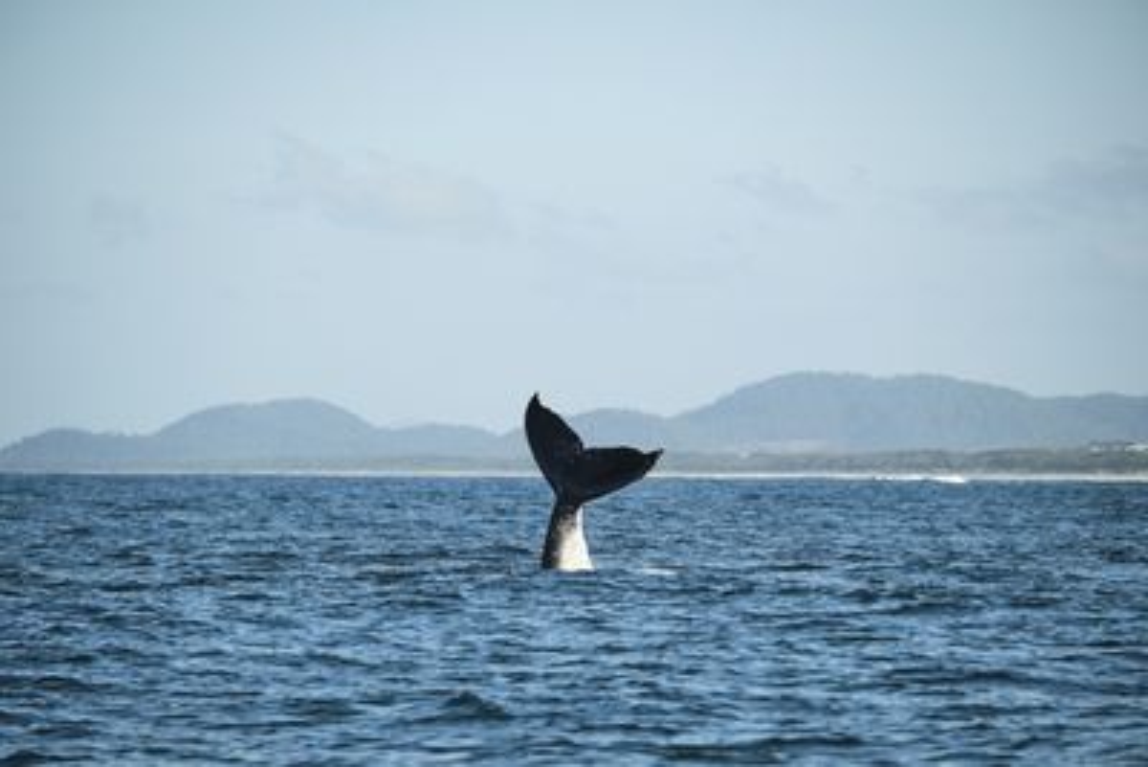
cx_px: 574
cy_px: 384
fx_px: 6699
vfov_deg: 6.5
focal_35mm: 210
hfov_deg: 9.8
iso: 400
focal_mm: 140
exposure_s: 1/1600
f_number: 4
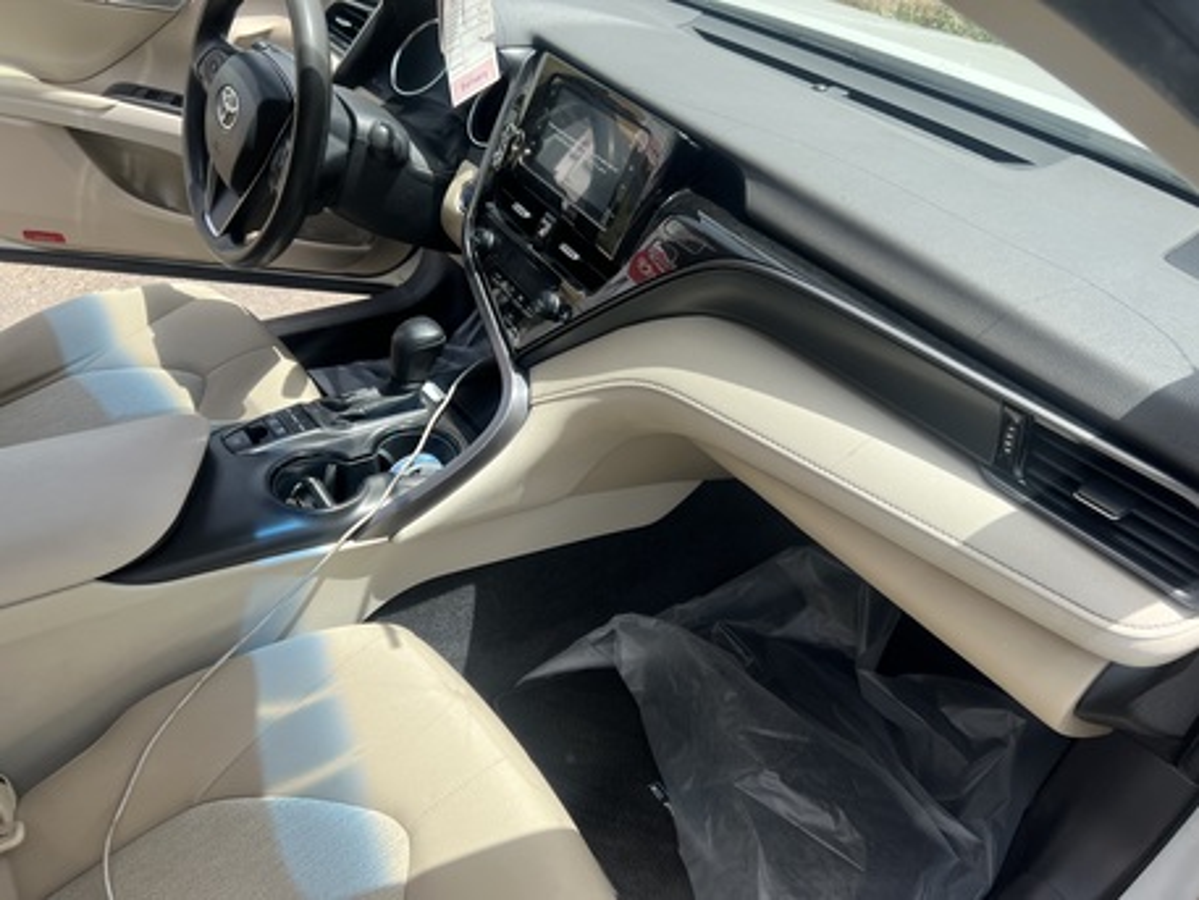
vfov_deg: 53.1
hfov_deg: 67.3
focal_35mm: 26
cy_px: 450
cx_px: 600
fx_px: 901
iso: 50
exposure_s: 1/1048
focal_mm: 5.7
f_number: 1.5
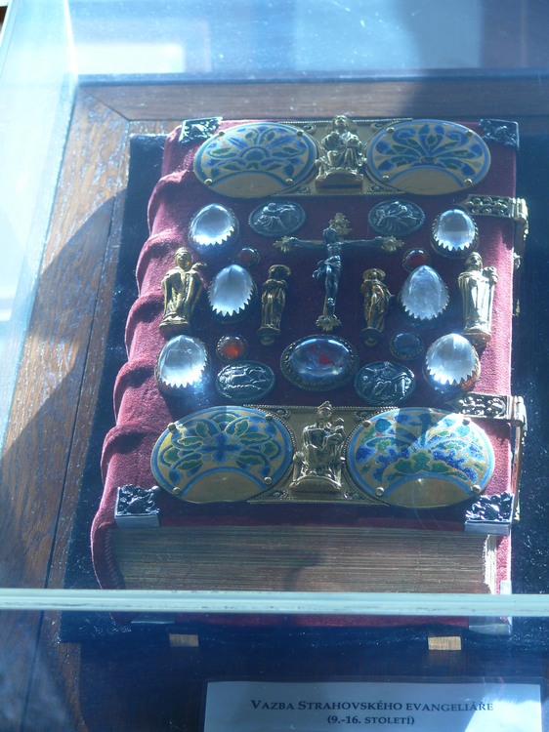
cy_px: 366
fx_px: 2412
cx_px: 274
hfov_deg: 13.0
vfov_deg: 17.3
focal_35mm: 114
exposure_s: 1/60
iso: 100
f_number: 3.6
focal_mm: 24
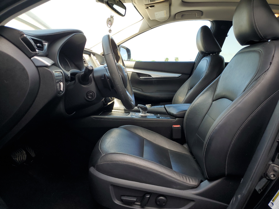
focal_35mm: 26
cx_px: 140
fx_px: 210
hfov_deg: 67.3
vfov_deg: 53.1
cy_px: 104
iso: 50
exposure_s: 1/244
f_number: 1.5
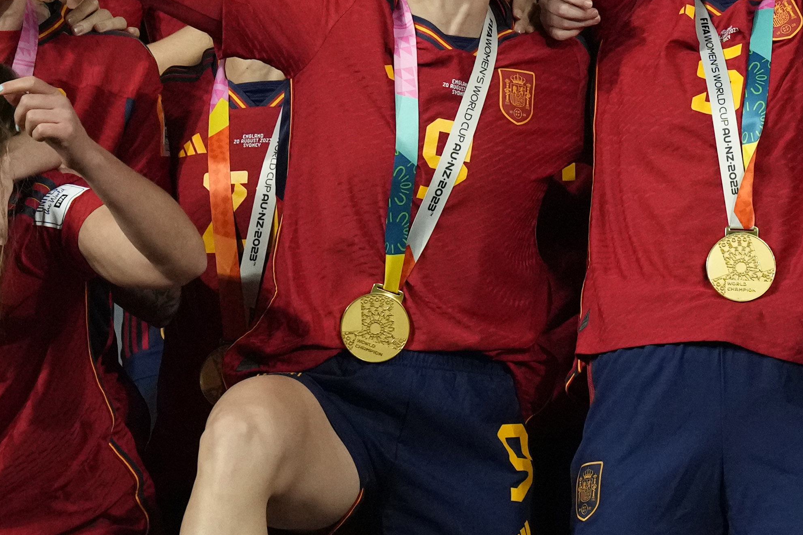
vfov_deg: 2.1
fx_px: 14743
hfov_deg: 3.1
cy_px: -314
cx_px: 936
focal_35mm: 661
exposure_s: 1/1250
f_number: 4.5
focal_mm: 151
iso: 4000
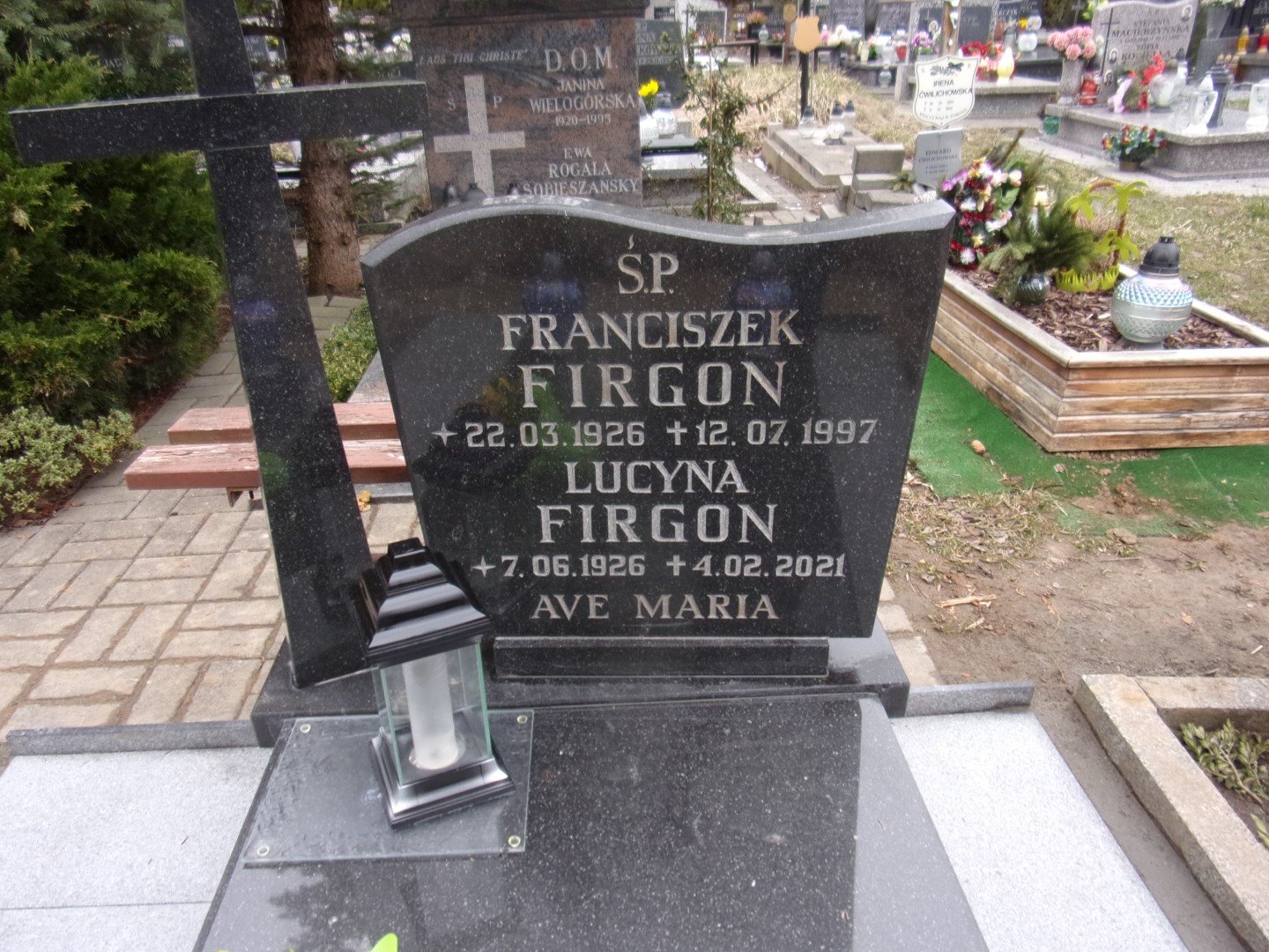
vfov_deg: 56.8
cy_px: 476
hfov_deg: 71.6
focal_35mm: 24
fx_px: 880
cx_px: 634
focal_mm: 4.3
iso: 80
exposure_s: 1/75
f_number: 3.3
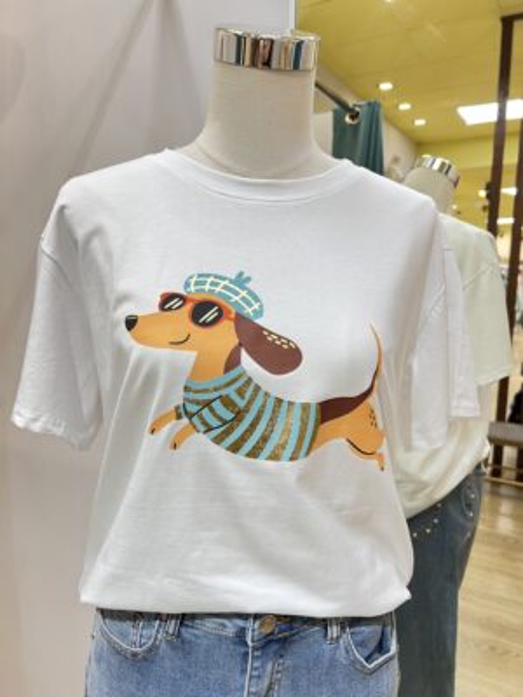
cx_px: 262
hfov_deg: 53.1
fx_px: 524
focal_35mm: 26
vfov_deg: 67.3
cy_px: 348
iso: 64
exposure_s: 1/50
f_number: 1.5
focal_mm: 5.7
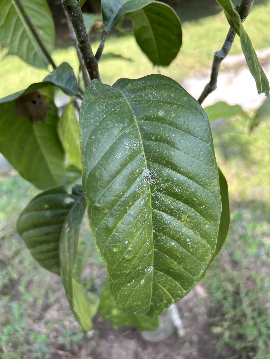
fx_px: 270
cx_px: 135
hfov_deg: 53.1
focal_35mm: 26
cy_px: 180
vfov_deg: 67.3
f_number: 1.5
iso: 50
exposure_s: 1/280
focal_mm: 5.7
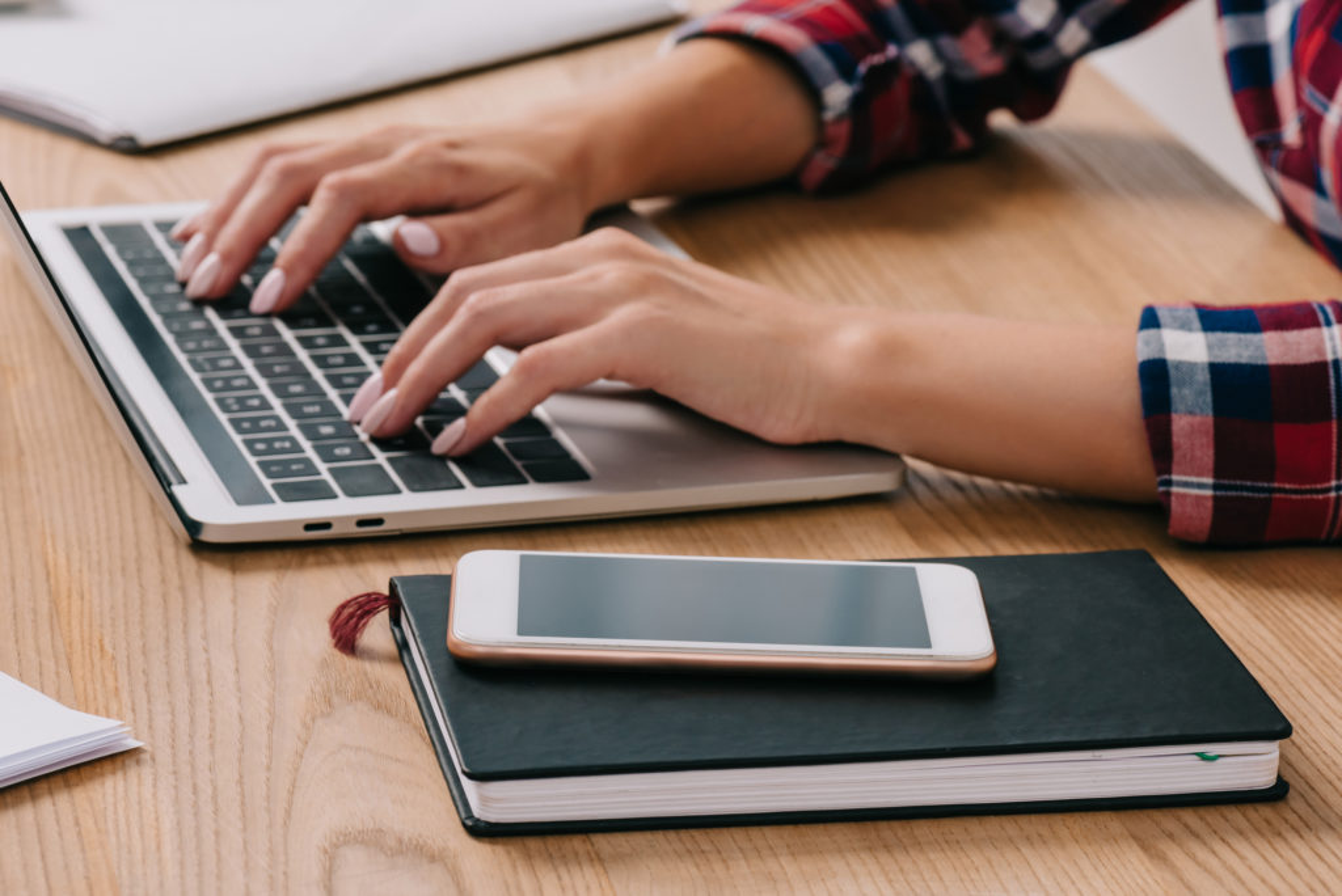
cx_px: 671
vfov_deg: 13.1
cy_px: 448
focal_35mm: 105
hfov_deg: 19.4
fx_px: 3916
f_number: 11
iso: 400
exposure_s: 1/200
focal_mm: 105
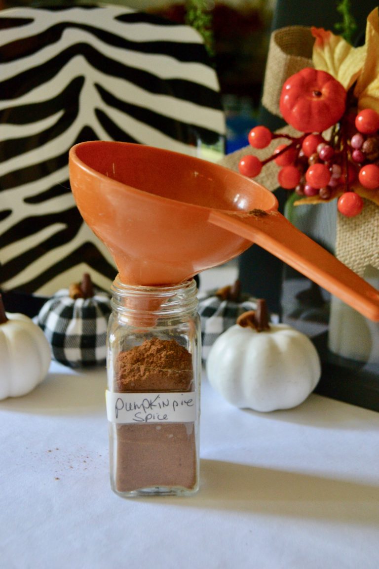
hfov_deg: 28.1
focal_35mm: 48
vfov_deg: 41.1
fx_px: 758
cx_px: 190
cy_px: 284
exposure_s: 1/60
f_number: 4.8
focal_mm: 32
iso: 2200
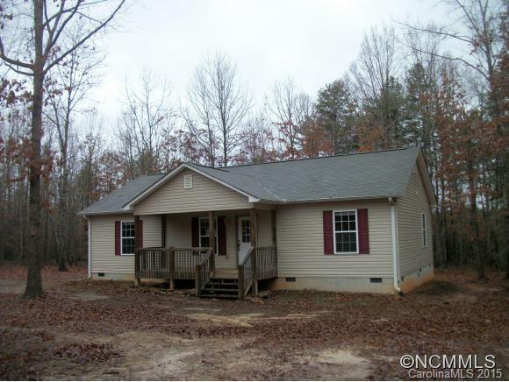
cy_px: 191
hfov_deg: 56.8
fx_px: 471
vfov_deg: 44.2
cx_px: 254
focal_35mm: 32
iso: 80
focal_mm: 5.7
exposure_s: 1/125
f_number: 2.9
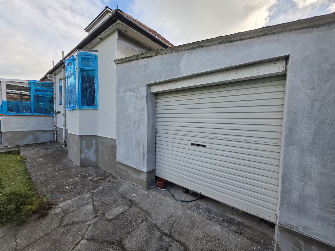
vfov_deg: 89.9
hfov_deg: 106.2
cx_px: 168
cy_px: 126
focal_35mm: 13
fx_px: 126
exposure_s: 1/1111
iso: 40
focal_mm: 2.2
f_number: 1.9
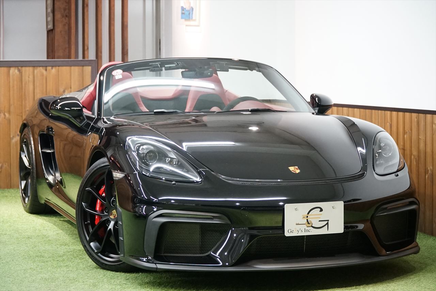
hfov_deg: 23.9
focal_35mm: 85
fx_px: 1029
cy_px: 146
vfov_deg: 16.1
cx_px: 218
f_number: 4
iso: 2500
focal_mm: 57
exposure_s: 1/100
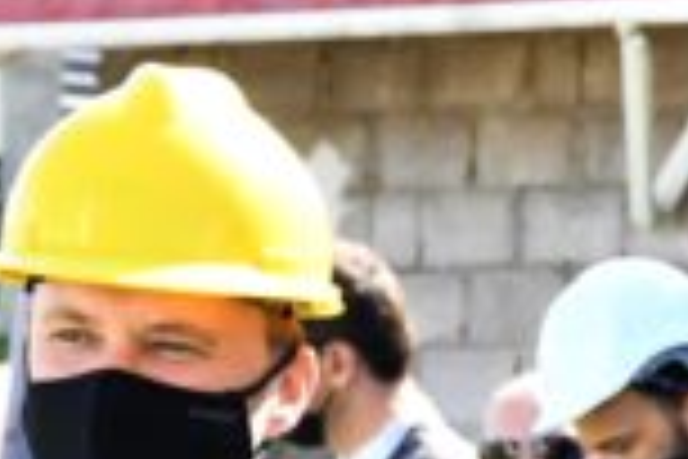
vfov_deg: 3.2
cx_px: 1412
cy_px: 824
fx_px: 8045
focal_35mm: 421
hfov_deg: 4.8
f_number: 7.1
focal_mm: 56
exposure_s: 1/800
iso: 1600
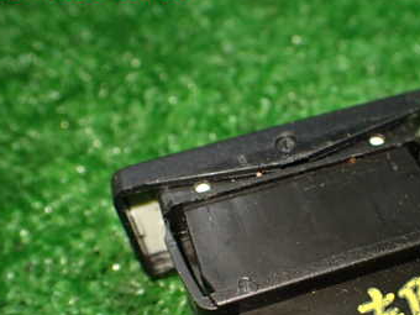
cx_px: 331
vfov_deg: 27.0
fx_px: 643
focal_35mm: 53
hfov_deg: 35.1
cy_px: 253
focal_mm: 5.4
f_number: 2.3
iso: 500
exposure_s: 1/125
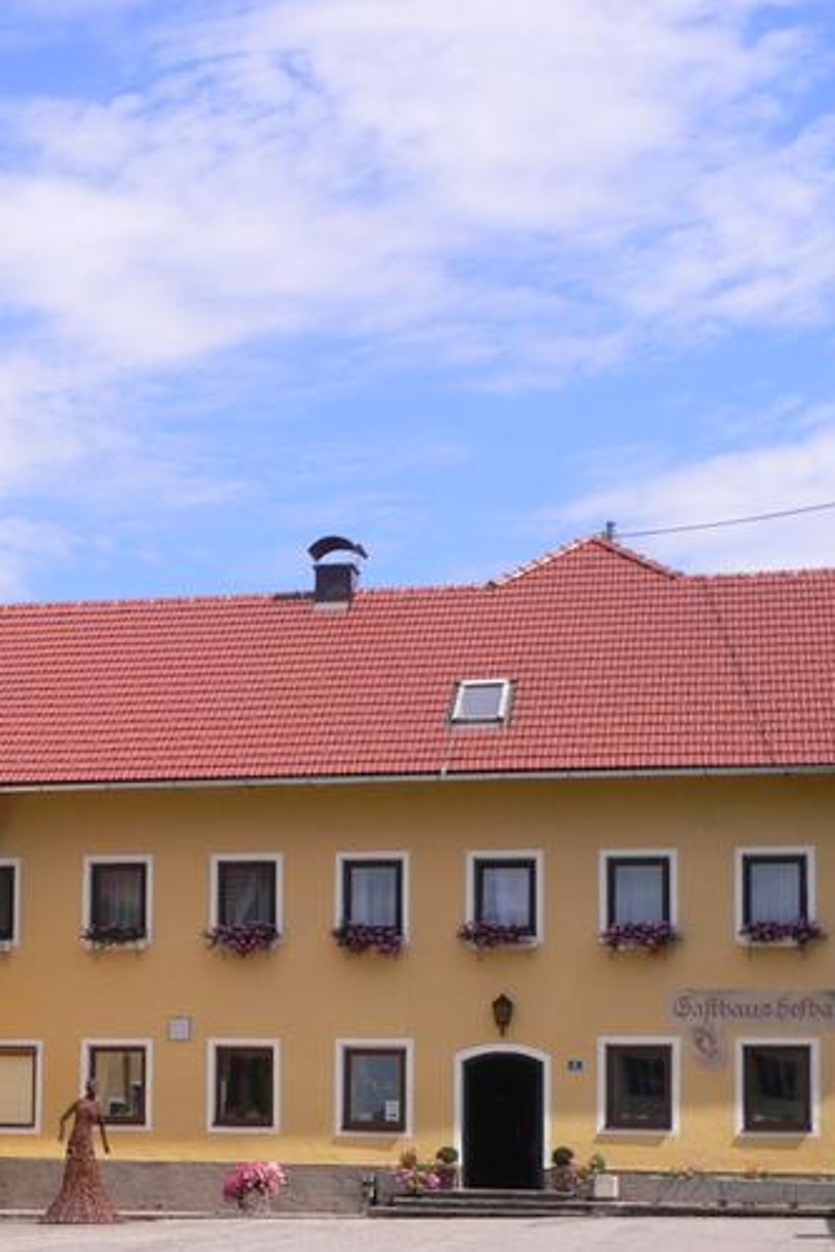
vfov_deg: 28.5
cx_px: -5
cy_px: 901
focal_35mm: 70
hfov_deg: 18.9
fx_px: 2434
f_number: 5.6
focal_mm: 5.8
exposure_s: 1/320
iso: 80
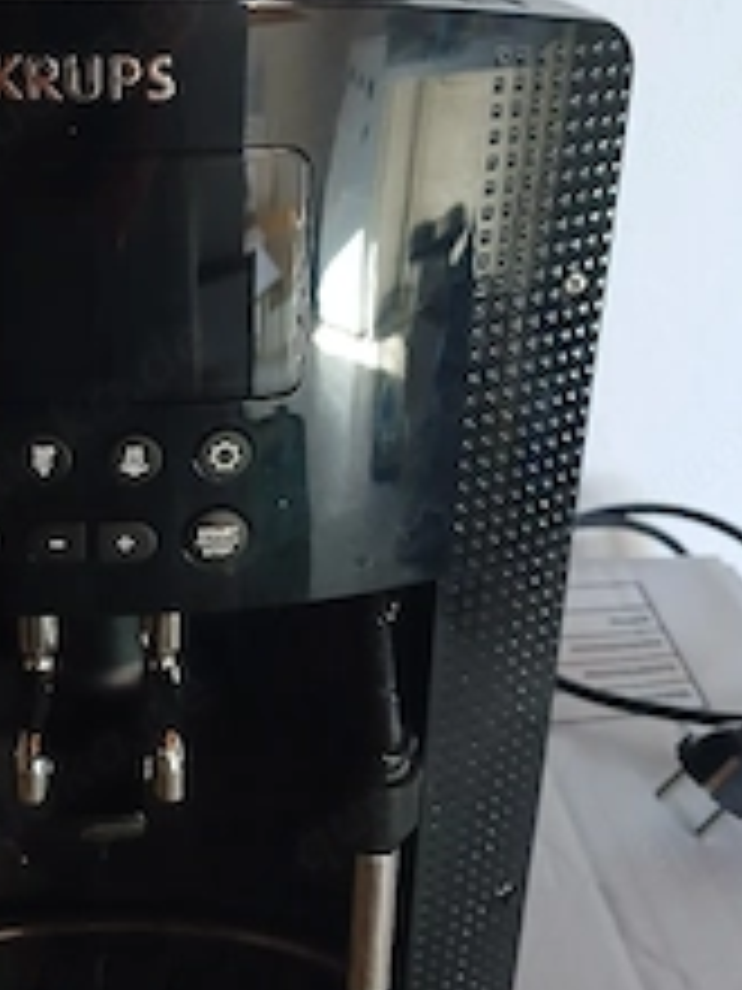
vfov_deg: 38.9
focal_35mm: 49
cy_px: 468
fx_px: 1400
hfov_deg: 29.2
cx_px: 175
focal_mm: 3.98
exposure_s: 1/25.1
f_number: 1.8
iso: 400
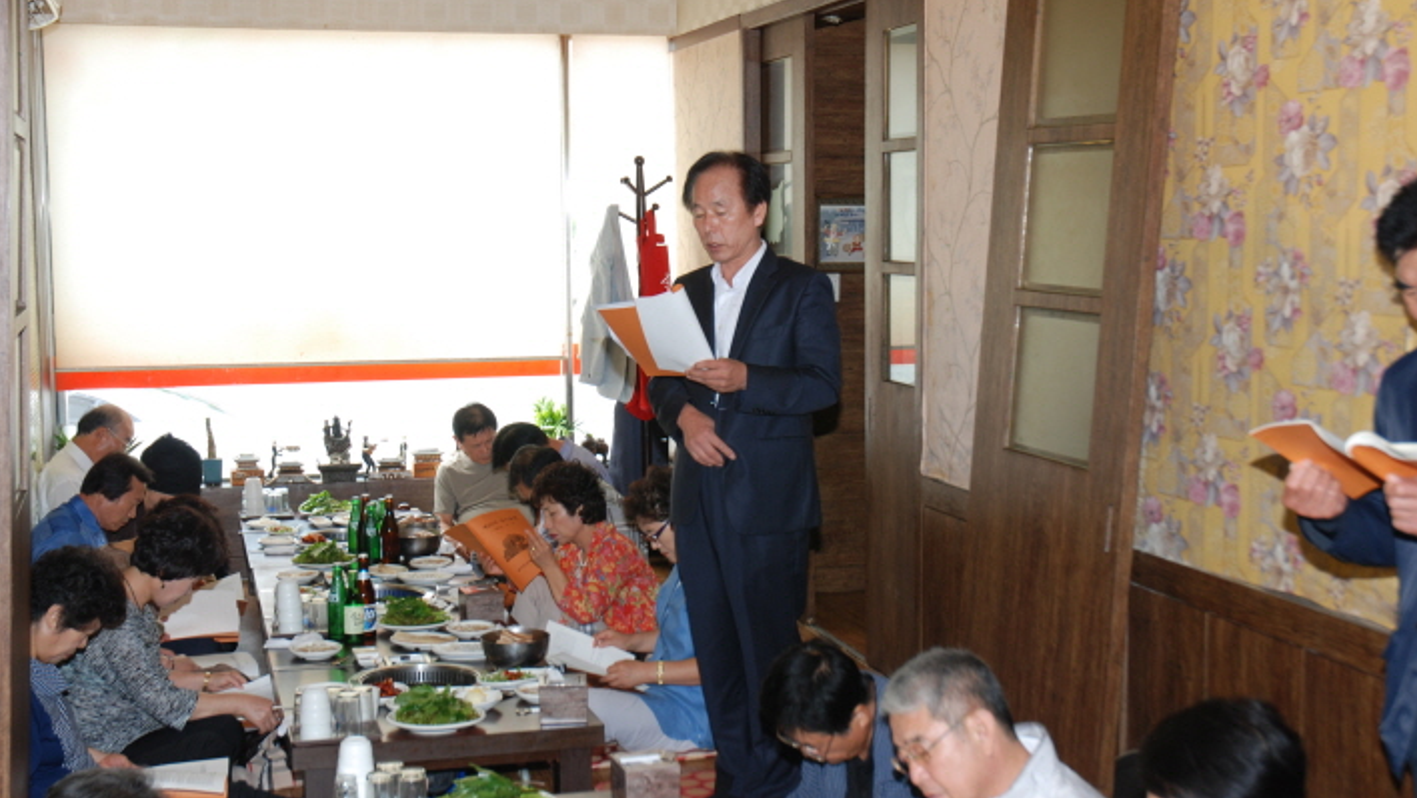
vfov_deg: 24.2
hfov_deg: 41.7
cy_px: 389
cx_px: 704
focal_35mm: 50
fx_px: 1862
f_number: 5.6
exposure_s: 1/60
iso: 200
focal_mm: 31
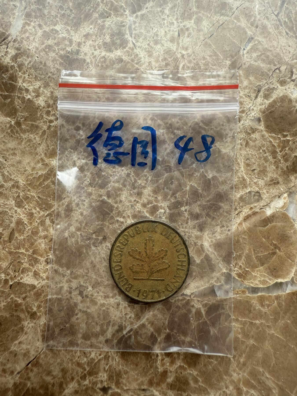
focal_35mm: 24
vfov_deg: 71.6
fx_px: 275
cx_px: 148
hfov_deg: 56.8
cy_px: 198
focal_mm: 2.22
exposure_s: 1/99
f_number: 2.2
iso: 100
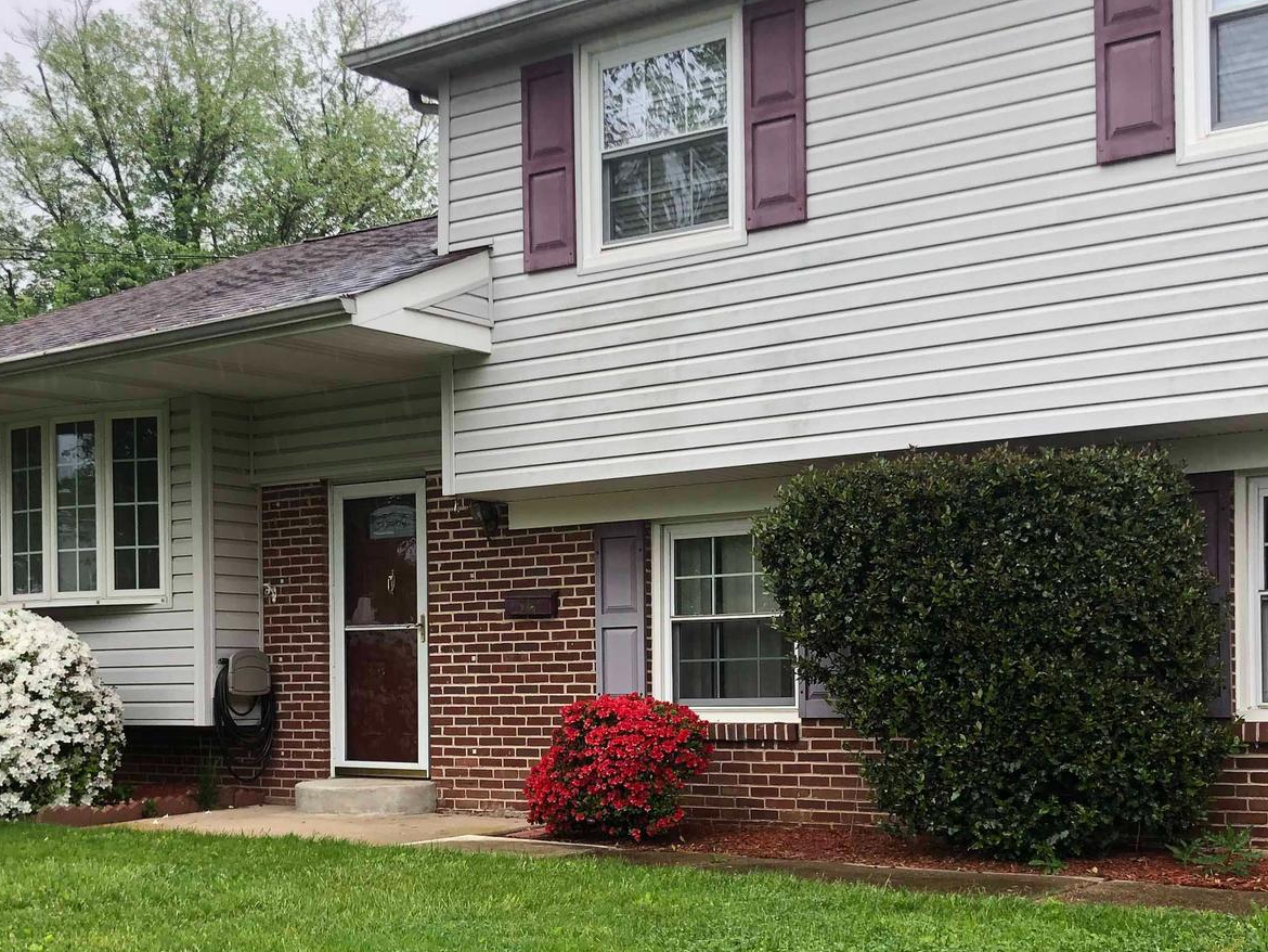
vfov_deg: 29.3
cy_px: 702
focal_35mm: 49
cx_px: 671
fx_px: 1795
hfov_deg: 38.9
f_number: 1.8
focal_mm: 3.99
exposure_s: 1/257
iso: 20
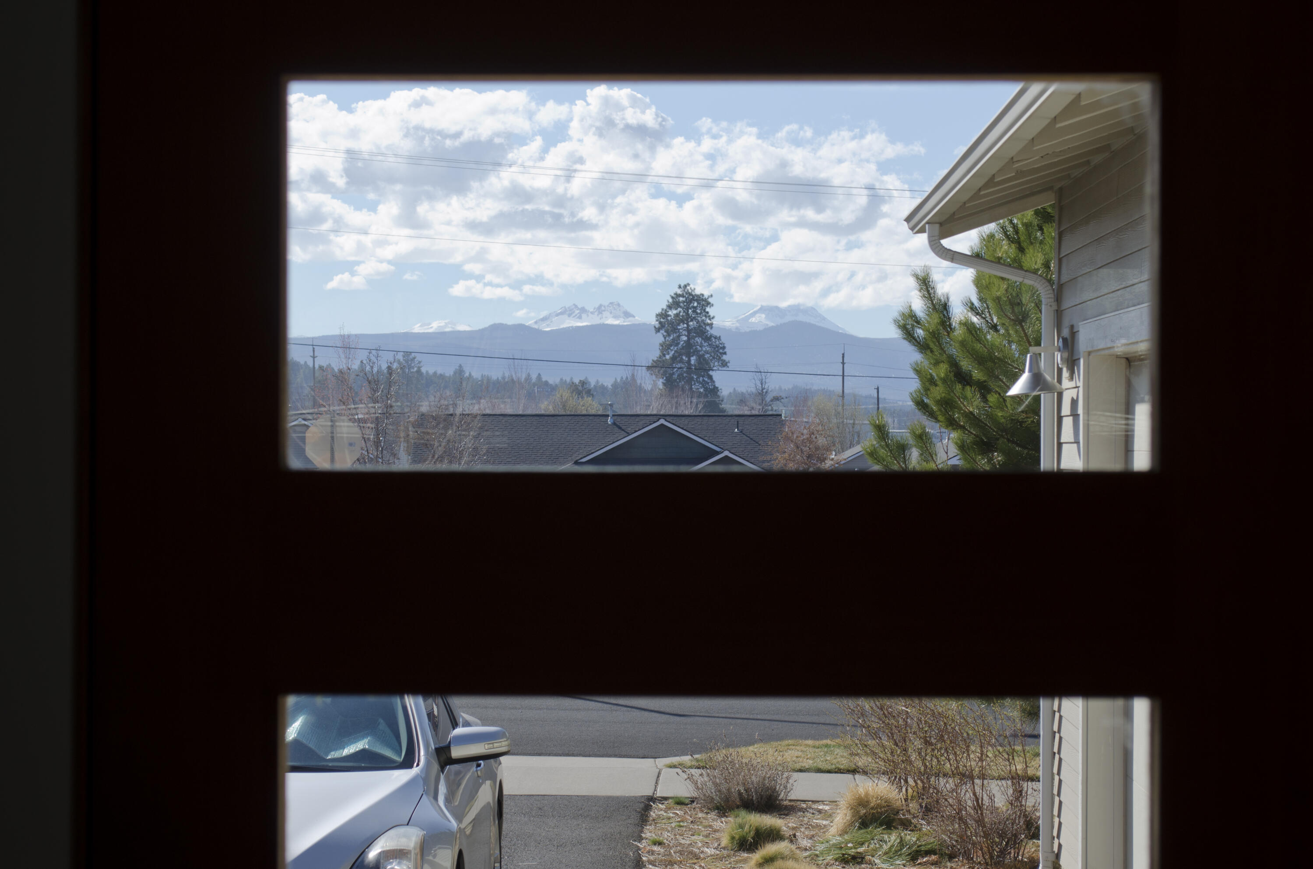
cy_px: 434
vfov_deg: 18.8
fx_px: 2621
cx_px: 656
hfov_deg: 28.1
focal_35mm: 72
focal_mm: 48
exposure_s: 1/250
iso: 110
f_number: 8
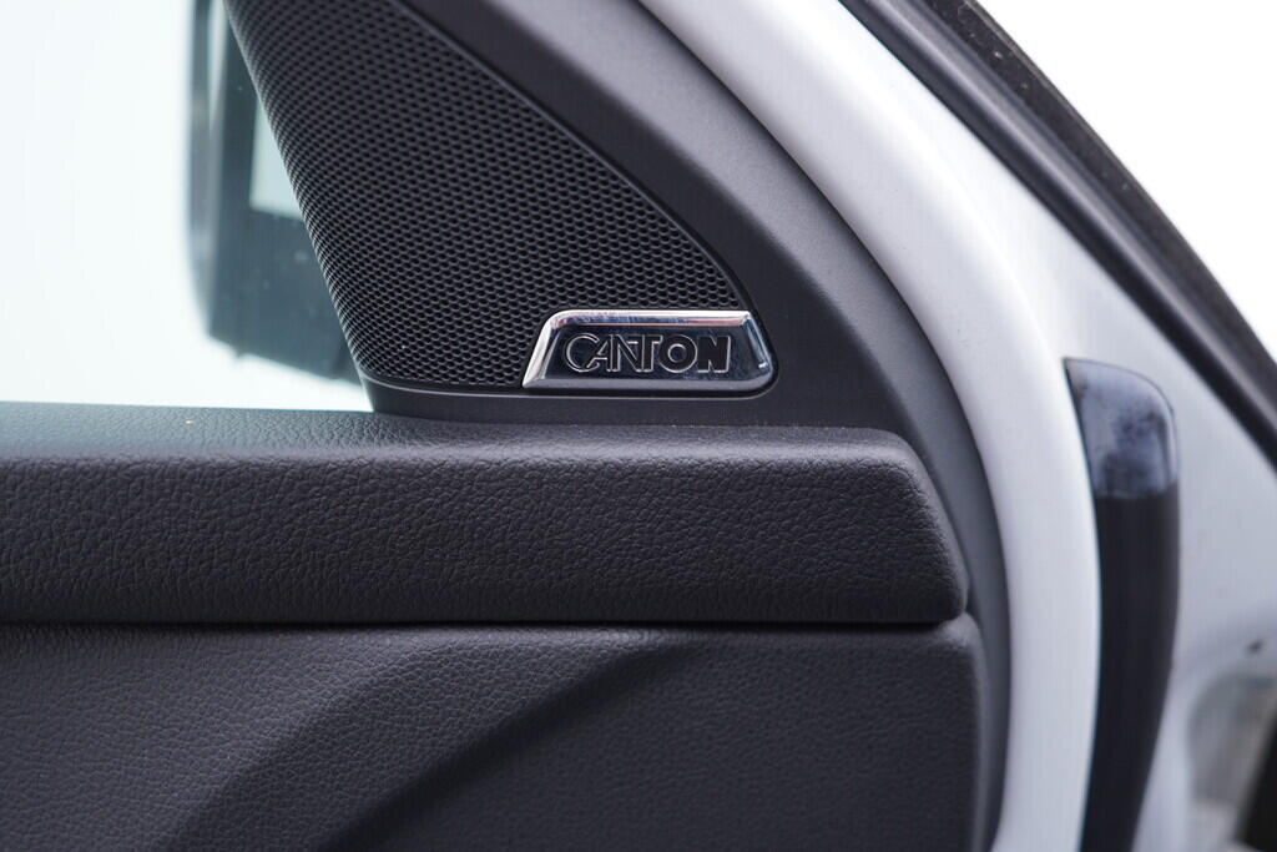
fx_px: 1277
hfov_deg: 53.1
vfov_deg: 36.9
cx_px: 638
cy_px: 426
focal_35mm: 36
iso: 125
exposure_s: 1/40
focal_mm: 24
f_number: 2.8
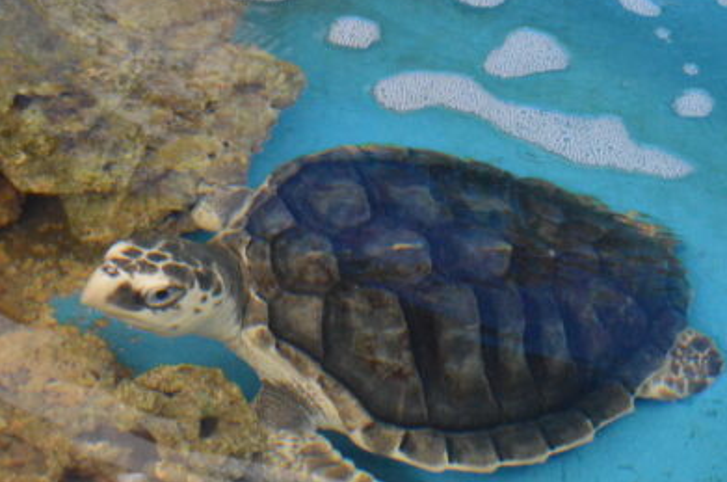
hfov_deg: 14.2
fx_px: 2899
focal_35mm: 144
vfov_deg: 9.5
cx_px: 542
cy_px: 336
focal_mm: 55
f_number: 5.6
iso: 6400
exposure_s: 1/400
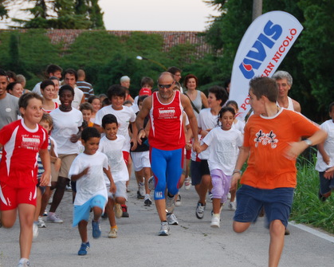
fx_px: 1598
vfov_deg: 9.6
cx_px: 191
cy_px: 148
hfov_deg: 11.9
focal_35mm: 162
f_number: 5.3
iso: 250
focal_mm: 75
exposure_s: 1/60
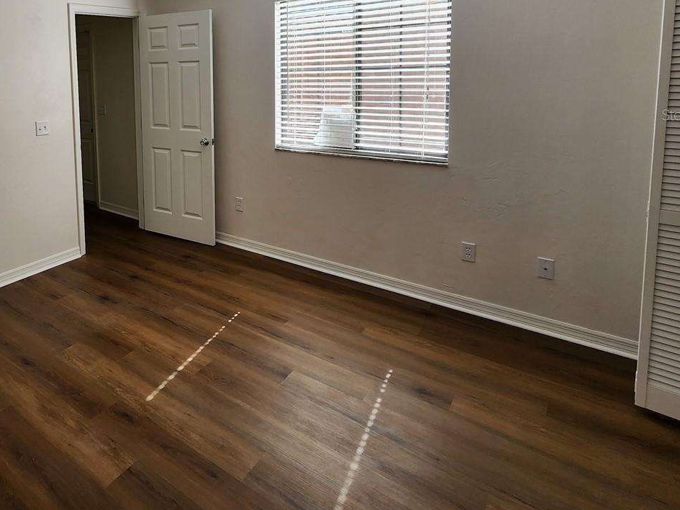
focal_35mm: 22
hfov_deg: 70.2
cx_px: 154
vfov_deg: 57.3
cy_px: 114
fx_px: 432
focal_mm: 2.2
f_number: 2.2
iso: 64
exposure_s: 1/120
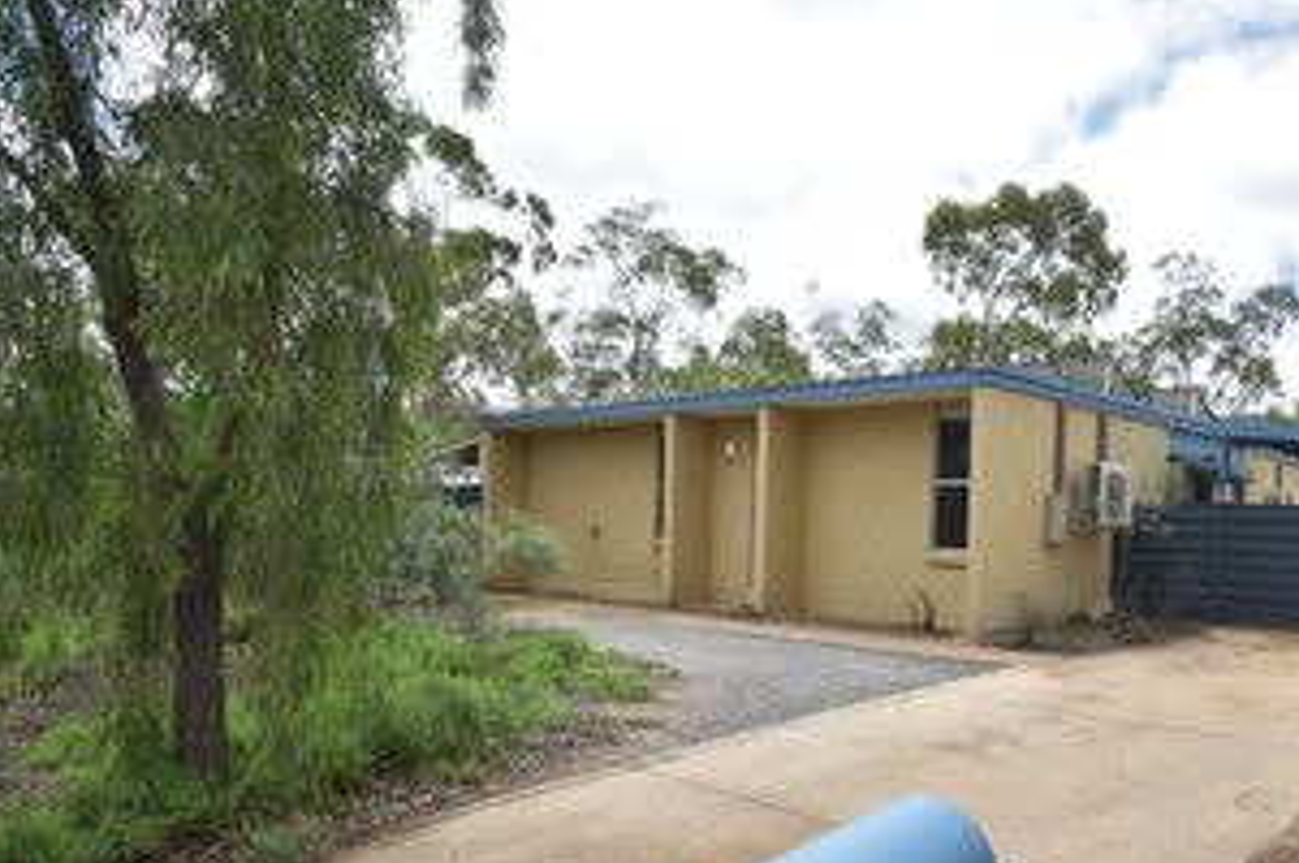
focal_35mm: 26
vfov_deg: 49.2
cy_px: 559
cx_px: 833
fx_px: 929
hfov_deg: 68.5
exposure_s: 1/250
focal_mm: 11
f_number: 8
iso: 100
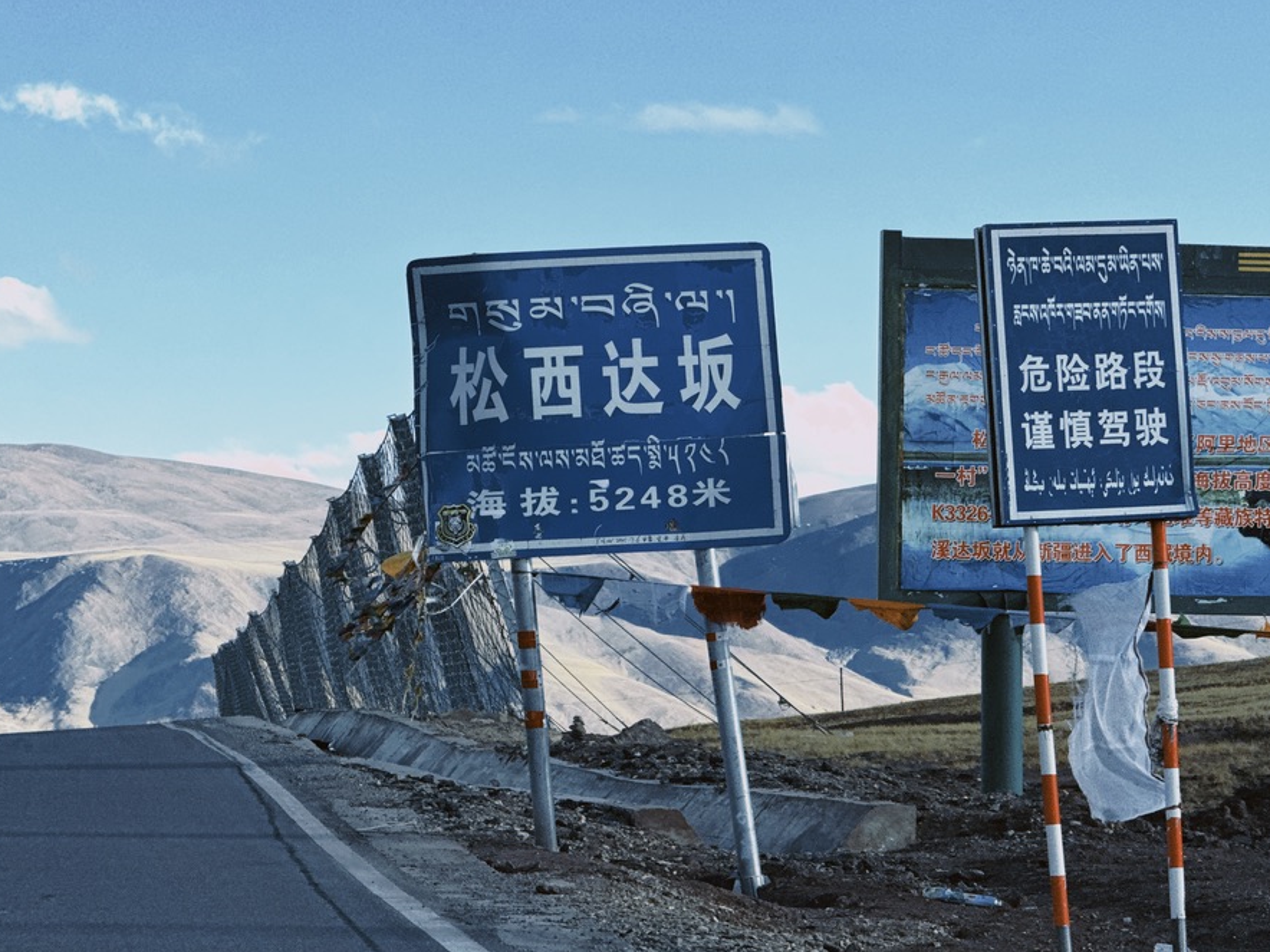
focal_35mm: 139
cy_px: 504
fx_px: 5100
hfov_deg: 14.2
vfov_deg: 10.7
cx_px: 648
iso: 50
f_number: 2.8
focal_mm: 15.66
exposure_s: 1/1227
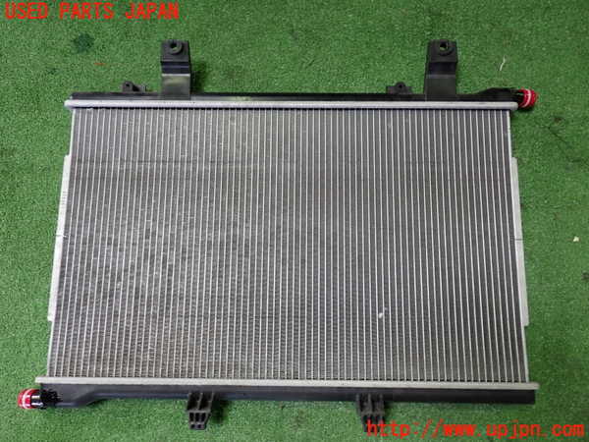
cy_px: 221
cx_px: 294
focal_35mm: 30
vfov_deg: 46.8
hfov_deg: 60.0
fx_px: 510
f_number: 2.3
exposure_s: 1/50
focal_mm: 5.4
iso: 200
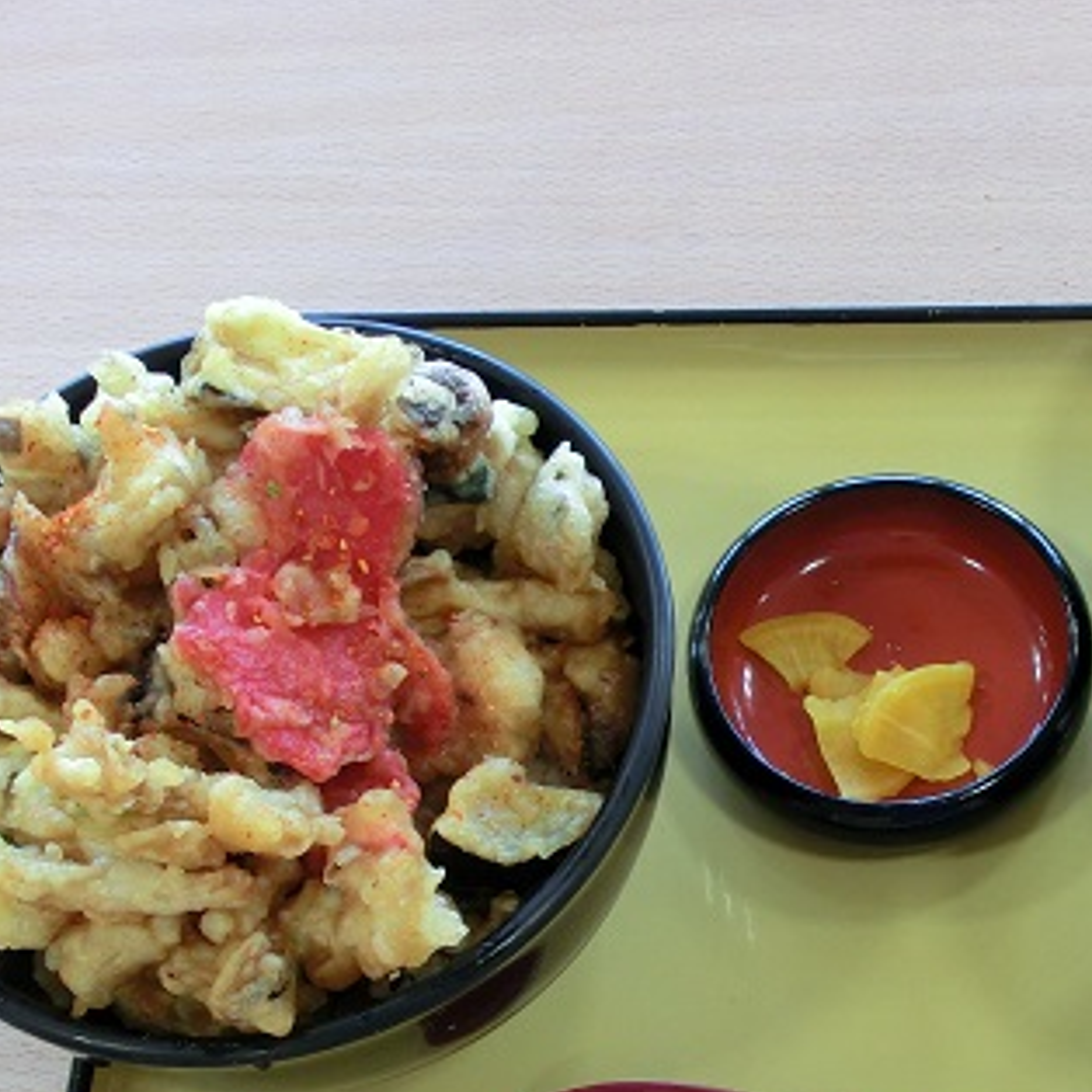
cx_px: 840
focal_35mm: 68
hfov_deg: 25.0
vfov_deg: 25.2
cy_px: 772
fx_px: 2427
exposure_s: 1/60
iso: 160
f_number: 3.9
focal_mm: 6.61
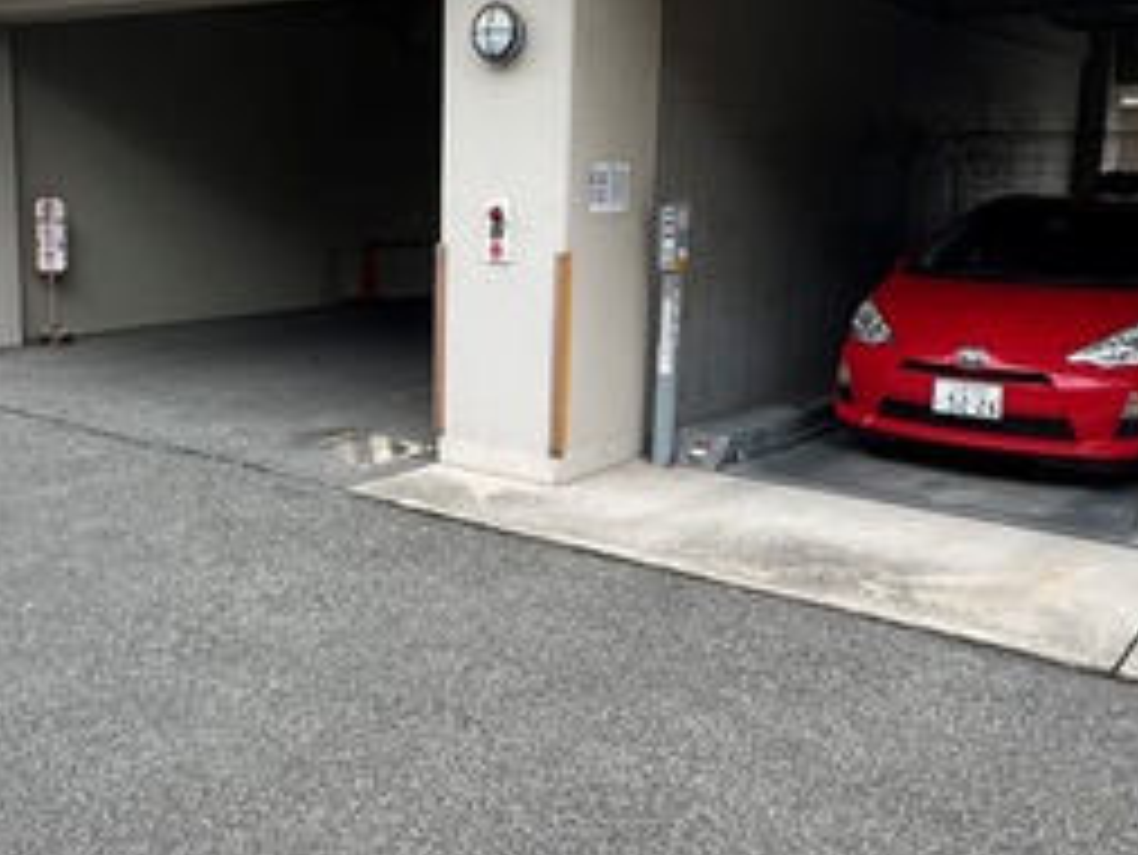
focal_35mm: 36
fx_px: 1184
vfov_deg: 39.6
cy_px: 385
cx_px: 490
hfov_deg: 51.2
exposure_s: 1/172
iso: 32
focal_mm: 1.57
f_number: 1.8
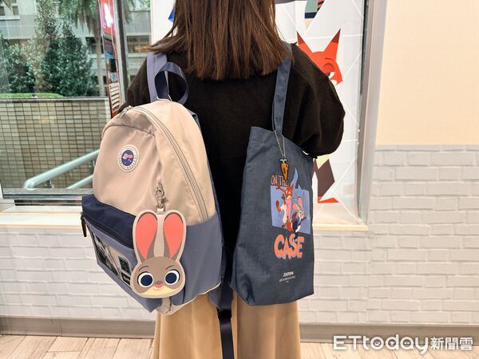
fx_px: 332
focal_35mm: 24
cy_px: 180
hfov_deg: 71.6
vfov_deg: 56.8
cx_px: 240
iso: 160
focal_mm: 6.86
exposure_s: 1/60
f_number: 1.78
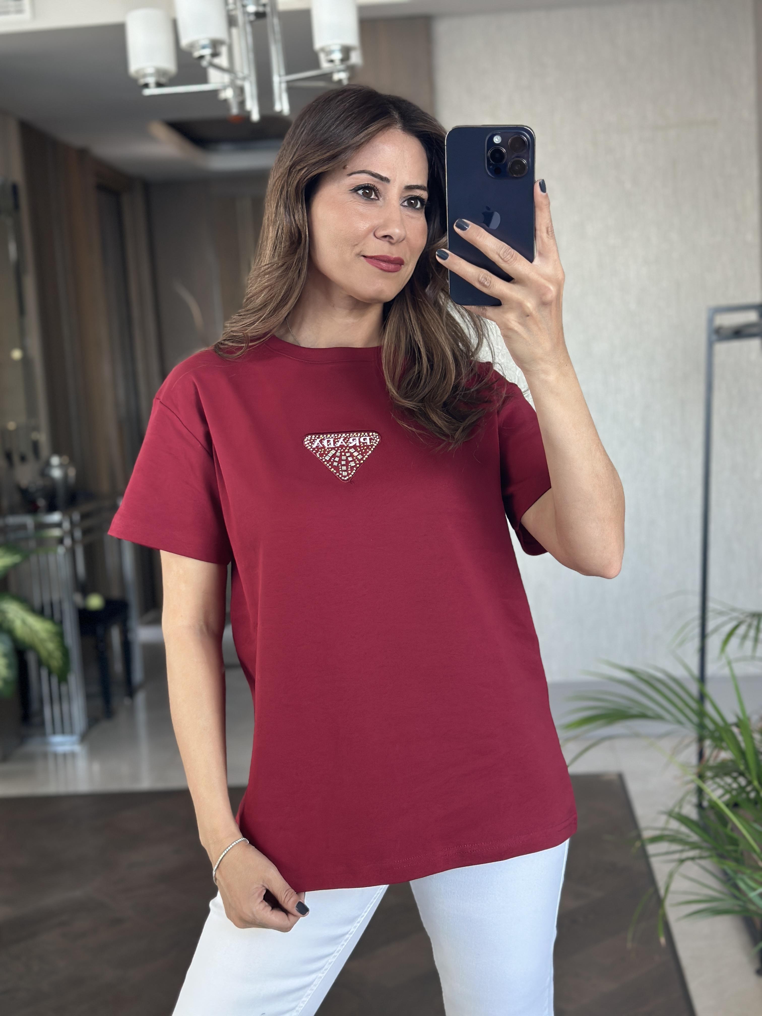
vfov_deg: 39.7
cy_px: 508
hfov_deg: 30.3
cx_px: 381
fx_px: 1409
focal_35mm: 48
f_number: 1.78
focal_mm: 6.86
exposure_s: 1/60
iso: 200
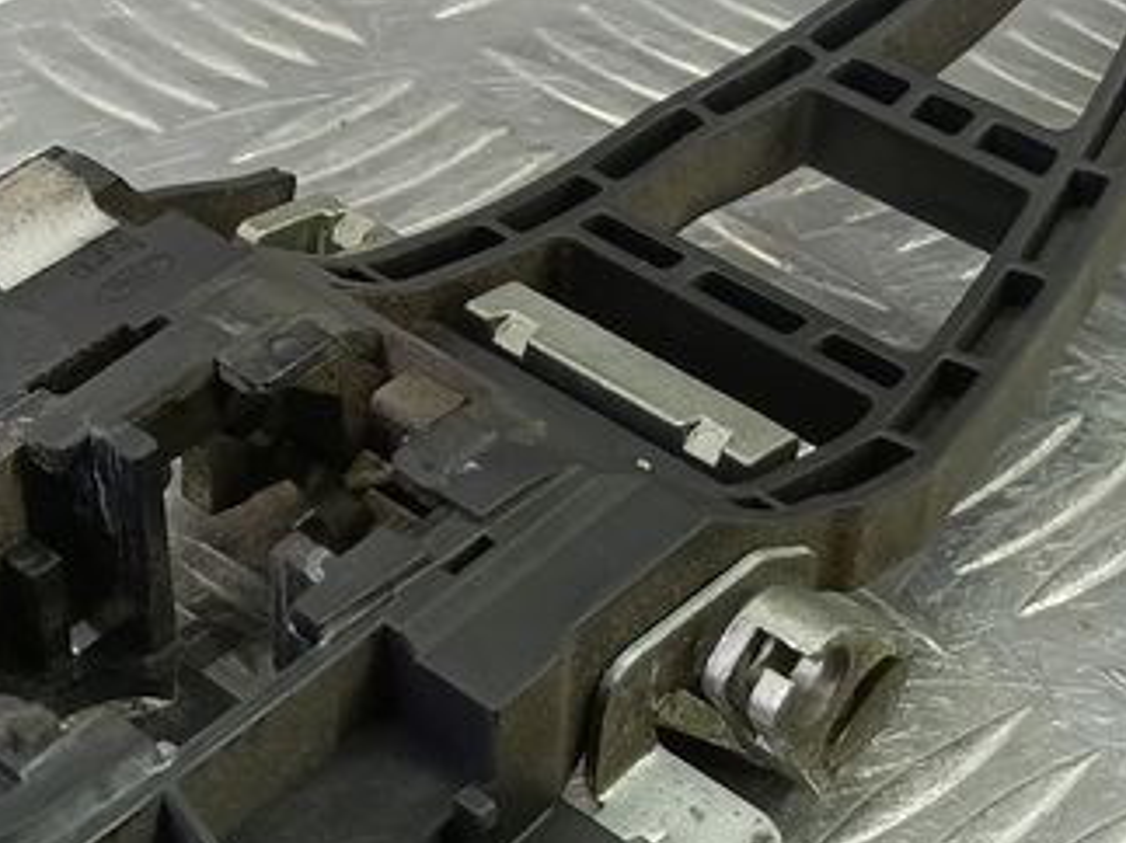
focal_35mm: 73
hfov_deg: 26.6
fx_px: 2374
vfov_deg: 20.1
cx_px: 408
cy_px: 529
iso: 180
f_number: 1.6
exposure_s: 1/50
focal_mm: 4.11
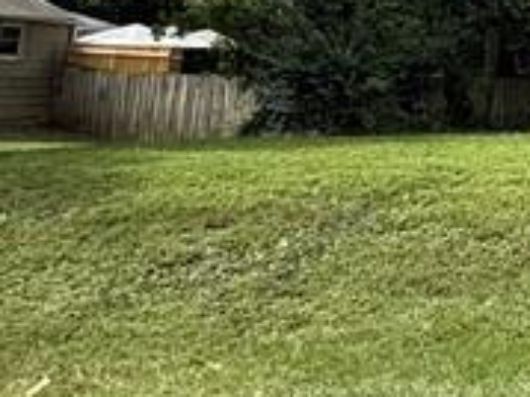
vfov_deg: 17.8
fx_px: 1224
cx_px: 1134
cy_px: -41
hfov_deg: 16.5
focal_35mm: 80
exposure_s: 1/799
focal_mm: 2.22
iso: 64
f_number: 2.2
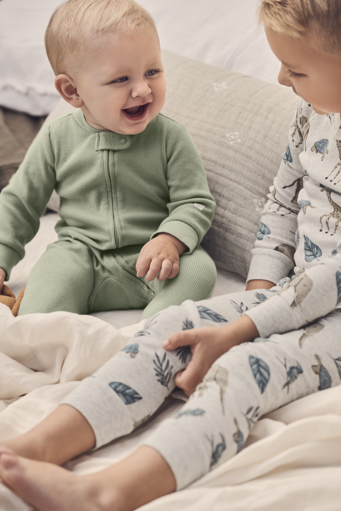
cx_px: 170
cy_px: 256
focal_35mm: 135
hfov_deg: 10.2
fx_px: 1918
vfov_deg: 15.2
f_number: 5
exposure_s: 1/1600
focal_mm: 135
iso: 250
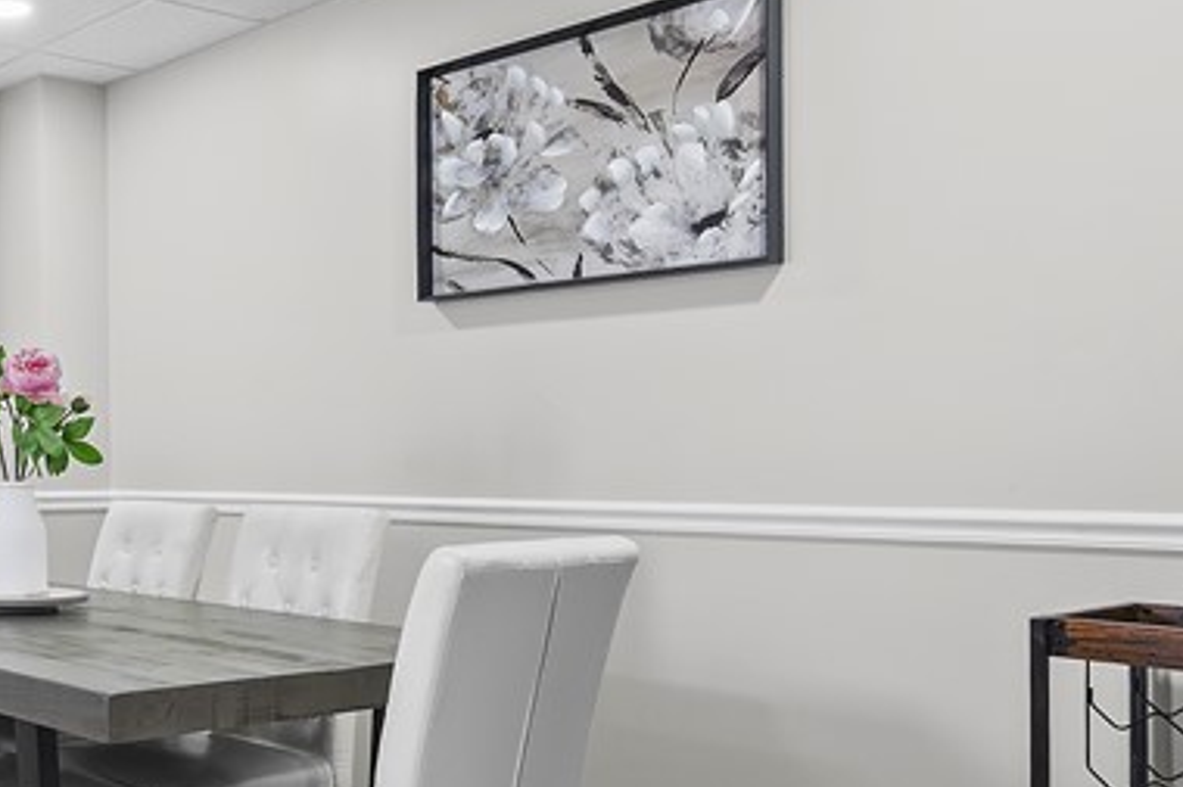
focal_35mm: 40
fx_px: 1314
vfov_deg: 33.3
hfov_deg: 42.2
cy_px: 435
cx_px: 8
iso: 400
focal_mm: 14
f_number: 8
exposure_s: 1/1.67
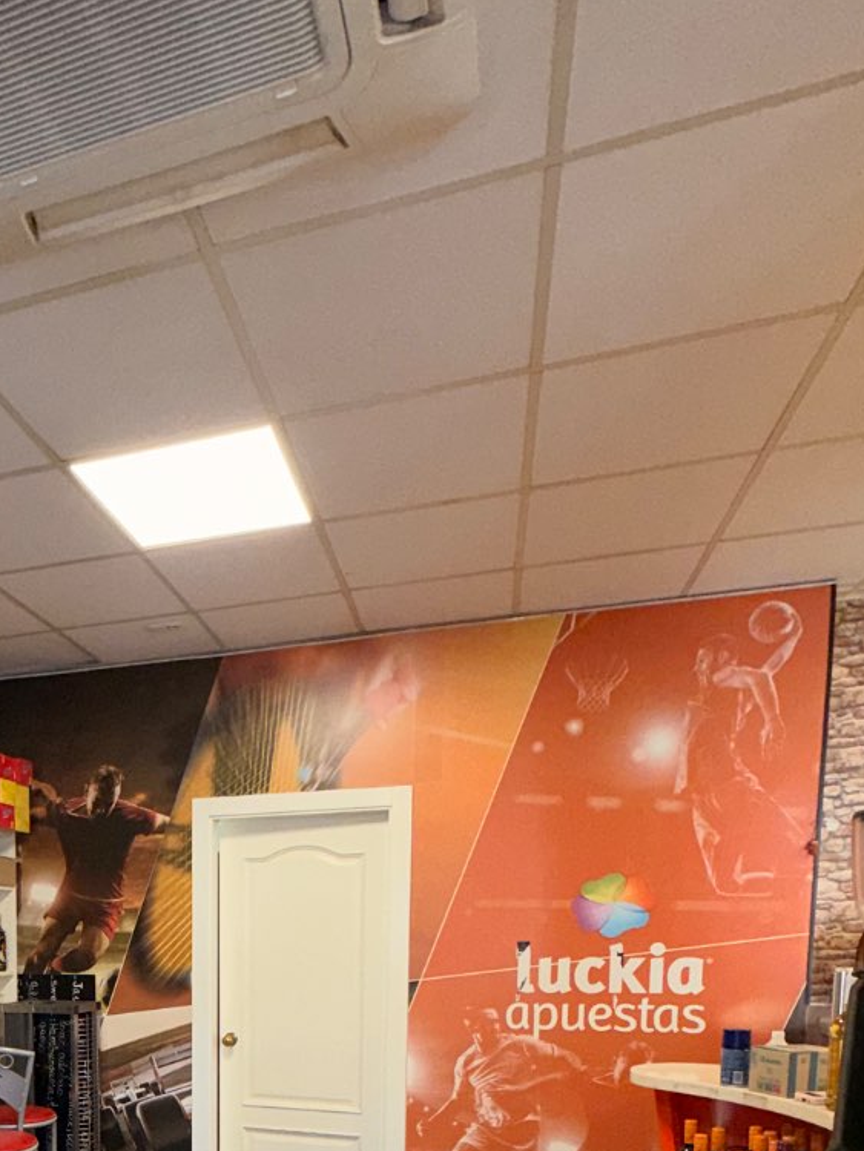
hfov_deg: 46.9
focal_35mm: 28
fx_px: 931
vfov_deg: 55.1
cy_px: 1036
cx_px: 163
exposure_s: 1/62
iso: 100
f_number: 2.2
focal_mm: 2.22
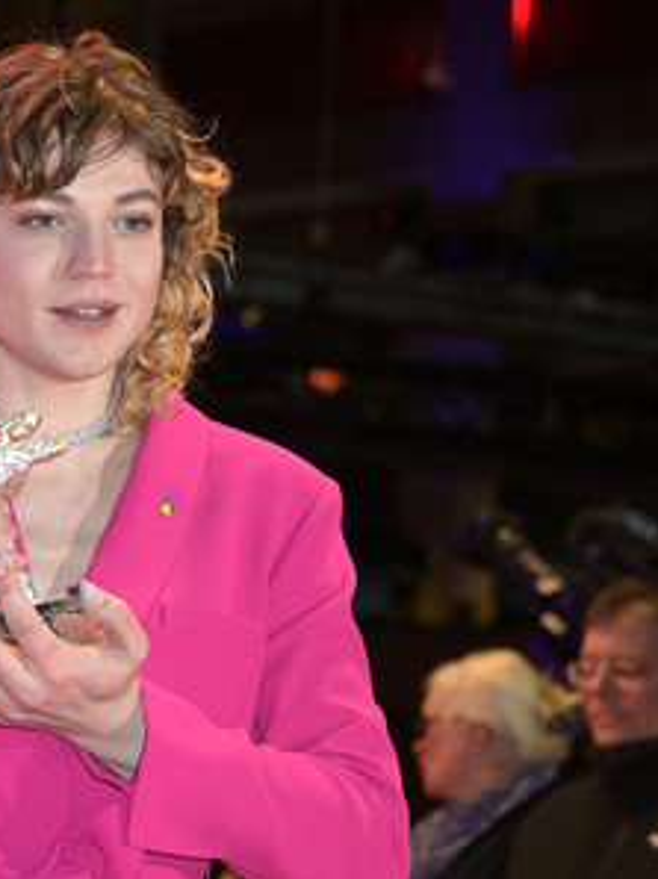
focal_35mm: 131
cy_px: 440
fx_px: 3325
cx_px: 13
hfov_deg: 11.2
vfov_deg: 15.1
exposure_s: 1/250
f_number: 5.3
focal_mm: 90
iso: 1000
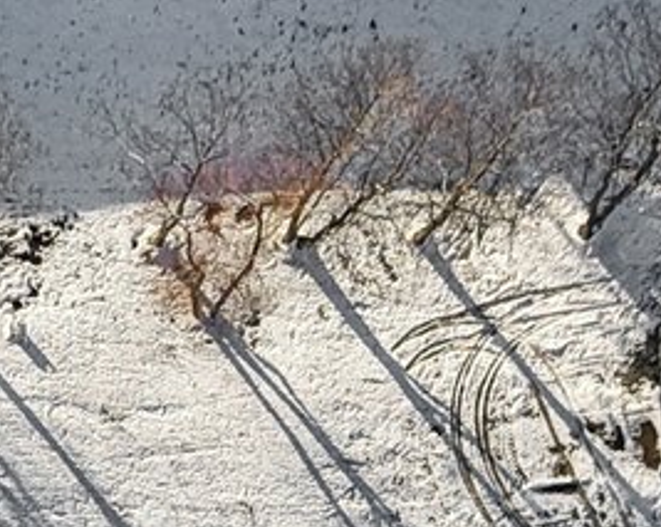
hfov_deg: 9.7
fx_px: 3517
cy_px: 1856
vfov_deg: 7.1
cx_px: -797
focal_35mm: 180
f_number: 1.8
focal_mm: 8.7
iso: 100
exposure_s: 1/2500
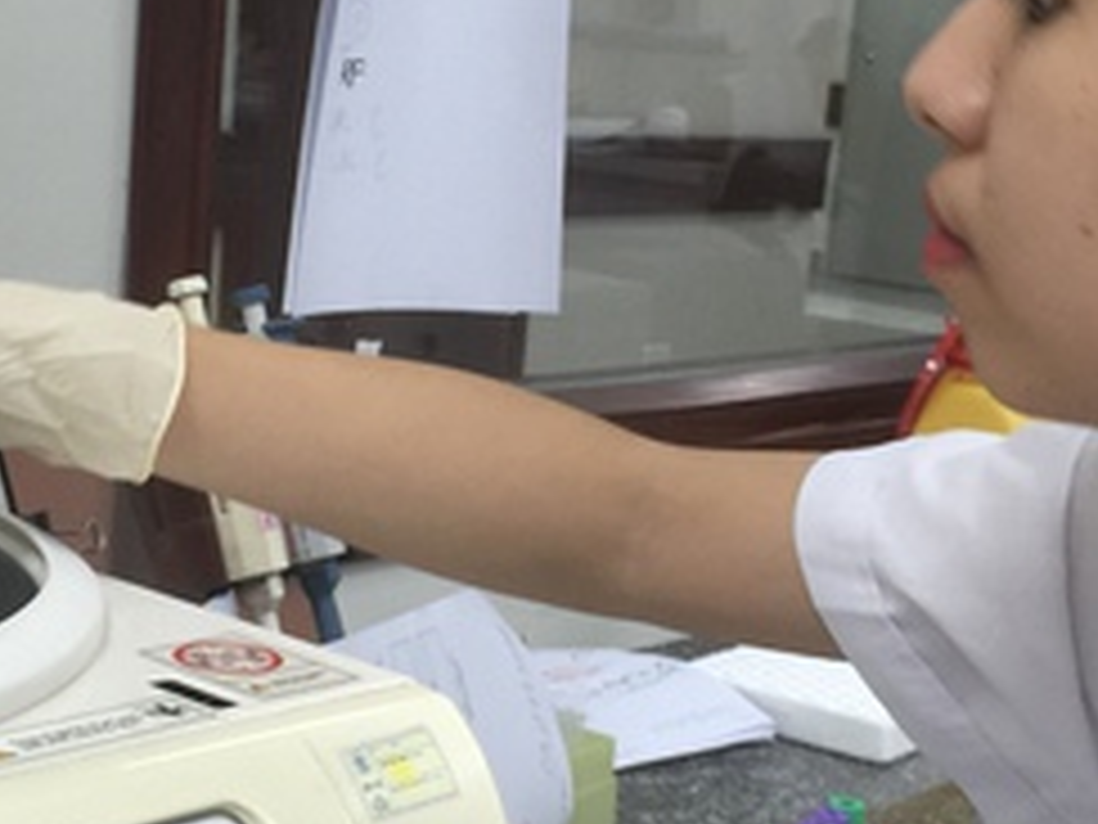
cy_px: 414
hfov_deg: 25.6
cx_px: 459
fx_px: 2411
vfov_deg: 19.4
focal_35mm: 76
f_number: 2.2
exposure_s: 1/17
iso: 40
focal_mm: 4.15
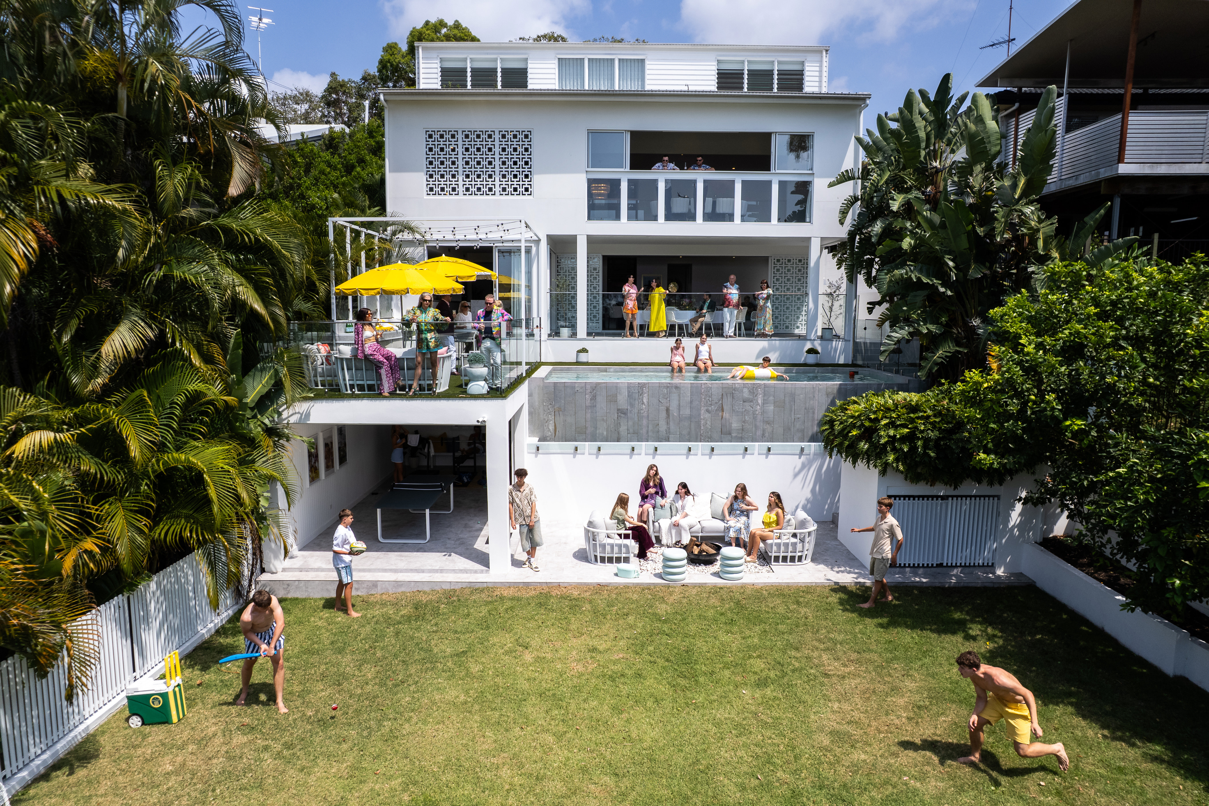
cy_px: 403
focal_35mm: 22
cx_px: 604
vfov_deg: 57.2
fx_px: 739
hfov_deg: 78.6
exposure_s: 1/2000
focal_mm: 8.38
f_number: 2.8
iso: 100
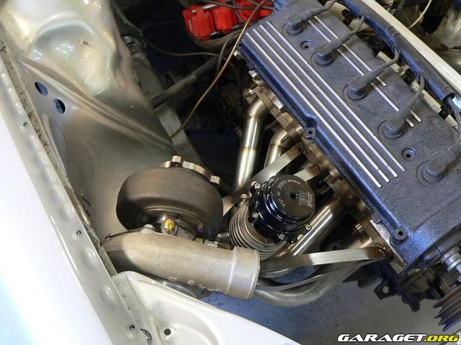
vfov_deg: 39.7
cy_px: 172
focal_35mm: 36
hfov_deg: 51.4
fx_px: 479
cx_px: 230
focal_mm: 6
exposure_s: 1/8
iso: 200
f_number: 2.8
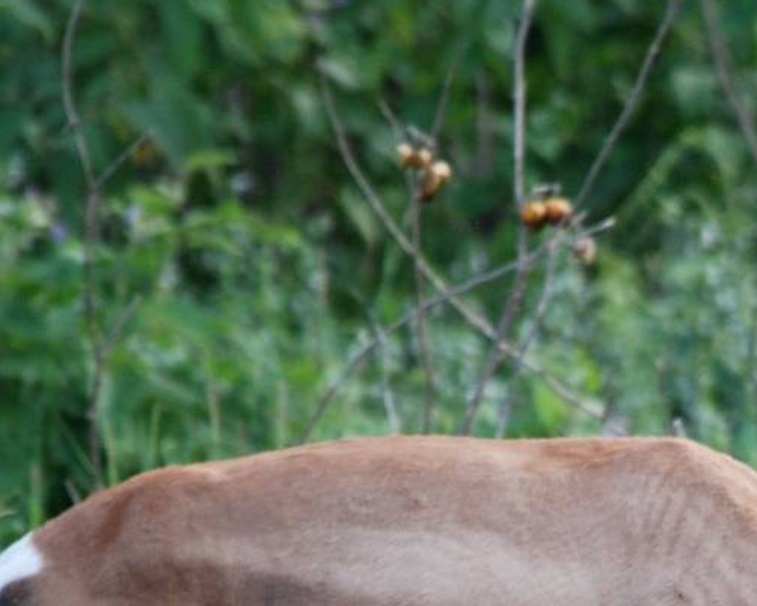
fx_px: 50317
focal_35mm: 2245
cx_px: 795
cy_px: 569
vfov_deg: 0.7
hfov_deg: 0.9
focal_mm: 500
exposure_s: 1/160
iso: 400
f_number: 6.3
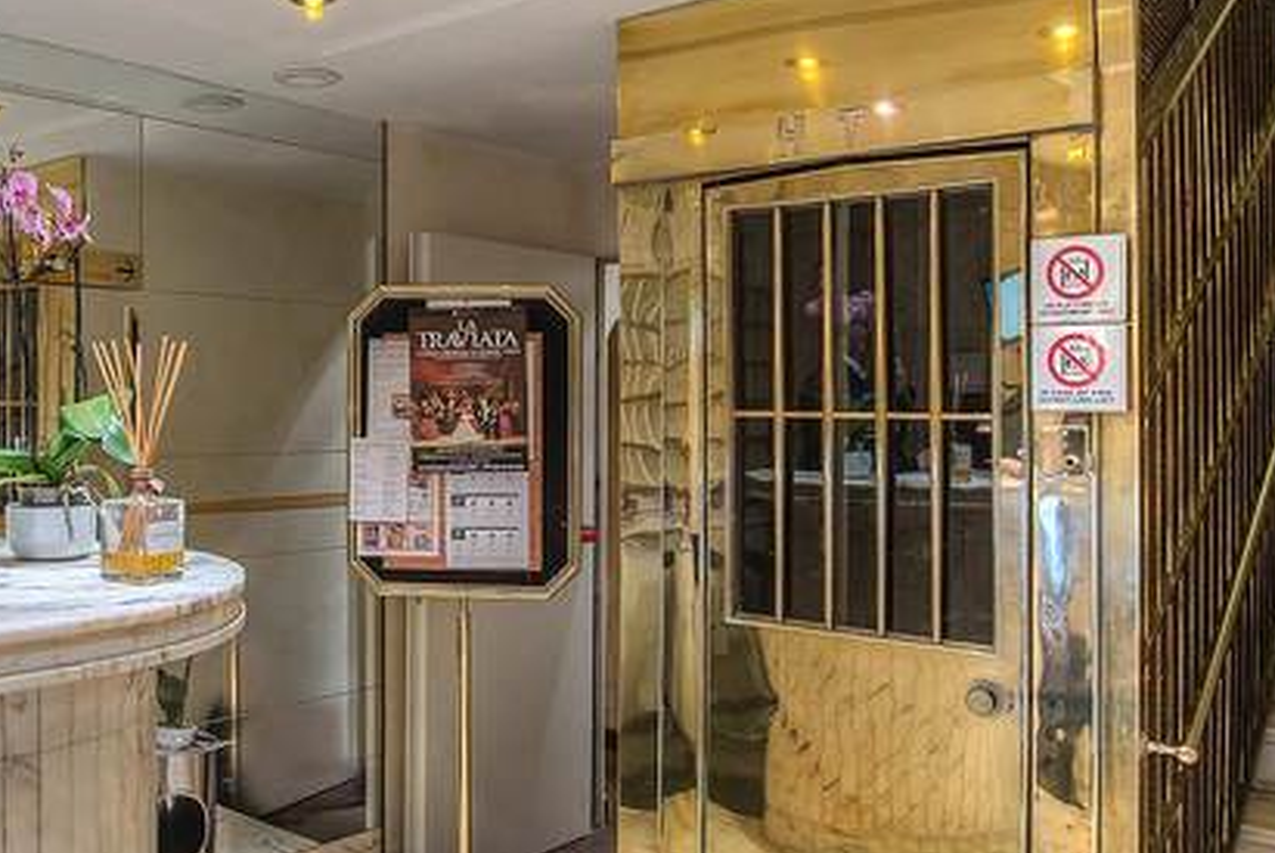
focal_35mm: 35
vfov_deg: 37.9
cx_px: 323
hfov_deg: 52.1
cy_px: 416
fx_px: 1241
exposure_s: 1/6
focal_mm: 18
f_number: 9
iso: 640
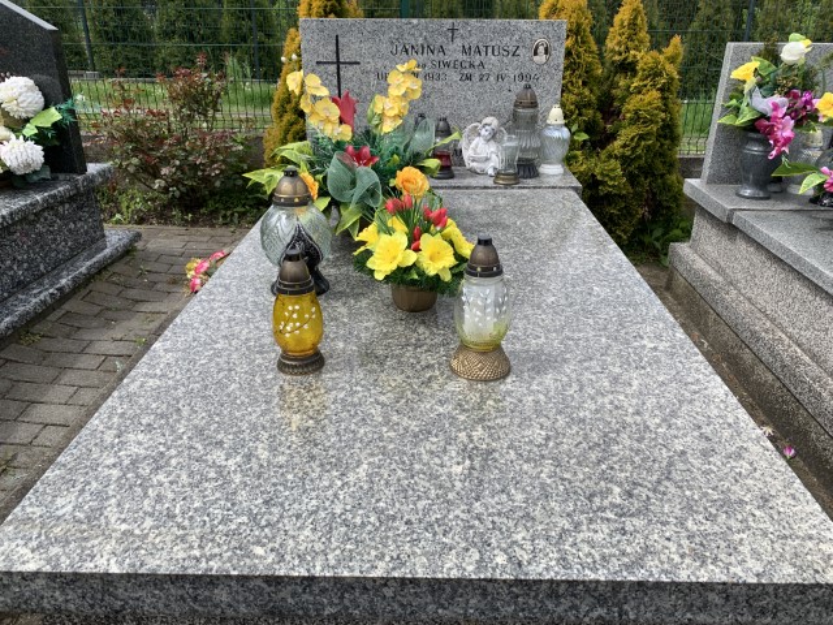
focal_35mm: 26
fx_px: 626
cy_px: 312
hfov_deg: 67.3
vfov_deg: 53.1
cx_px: 416
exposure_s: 1/1916
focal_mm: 4.25
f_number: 1.8
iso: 25
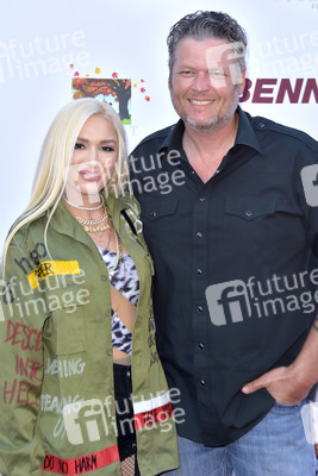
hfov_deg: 14.0
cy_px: 238
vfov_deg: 20.8
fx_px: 1297
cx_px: 159
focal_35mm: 98
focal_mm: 98
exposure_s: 1/250
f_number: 7.1
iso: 250
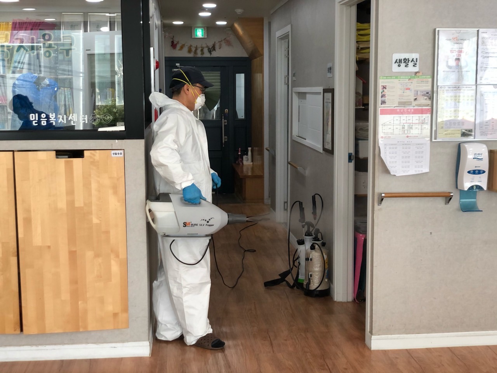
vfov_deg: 28.0
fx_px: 747
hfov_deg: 36.8
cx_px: 248
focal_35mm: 52
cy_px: 186
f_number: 2.4
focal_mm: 6
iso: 50
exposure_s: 1/60
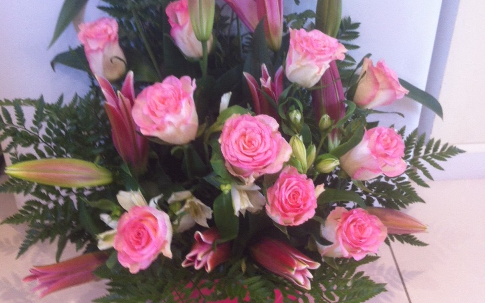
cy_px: 128
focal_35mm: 50
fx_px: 661
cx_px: 241
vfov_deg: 25.8
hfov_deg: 40.3
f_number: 2.8
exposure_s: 1/15
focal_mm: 3.85
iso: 80
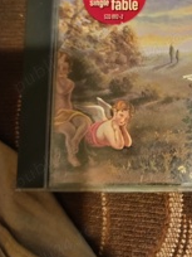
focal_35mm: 47
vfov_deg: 39.9
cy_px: 83
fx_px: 348
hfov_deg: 29.2
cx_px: 186
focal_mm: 5.31
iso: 2802
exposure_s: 1/20
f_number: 1.7
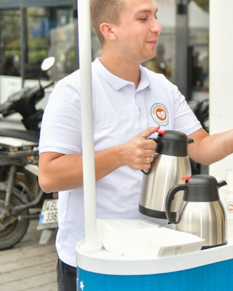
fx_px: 724
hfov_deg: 17.6
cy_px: 113
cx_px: 266
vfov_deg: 22.7
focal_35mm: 84
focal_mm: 42
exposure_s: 1/250
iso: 100
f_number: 2.8
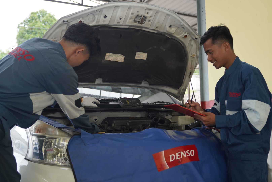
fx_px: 318
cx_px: 136
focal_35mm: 42
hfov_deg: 46.4
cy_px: 91
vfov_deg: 31.9
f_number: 2.8
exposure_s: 1/200
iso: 125
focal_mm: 28
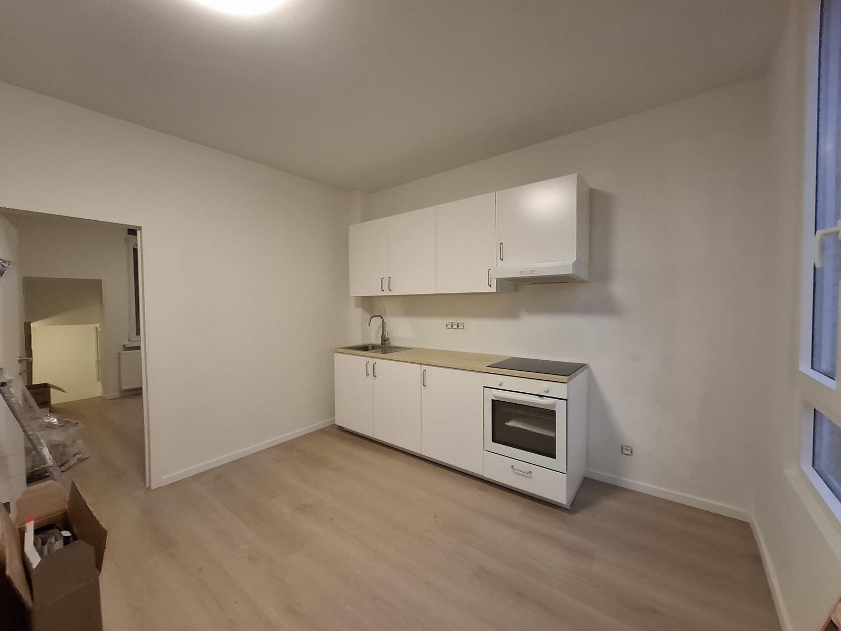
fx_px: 316
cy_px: 316
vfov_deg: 89.9
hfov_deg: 106.2
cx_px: 420
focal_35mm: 13
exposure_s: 1/33
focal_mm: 1.74
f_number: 2.2
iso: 200
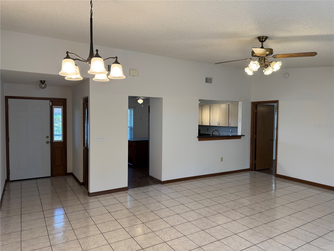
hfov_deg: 71.6
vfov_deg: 56.8
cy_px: 126
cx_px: 167
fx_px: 232
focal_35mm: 24
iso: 80
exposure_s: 1/120
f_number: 1.78
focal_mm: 6.76
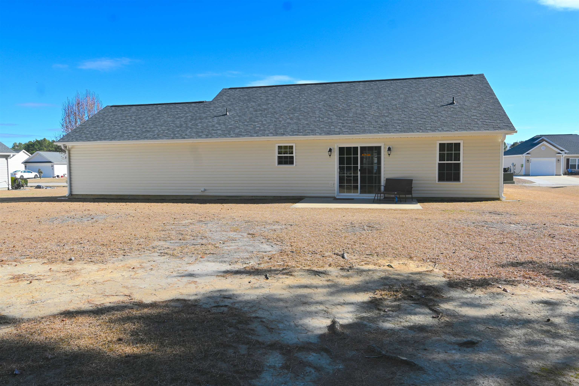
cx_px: 290
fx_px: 386
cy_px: 193
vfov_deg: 53.1
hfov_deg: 73.7
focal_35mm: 24
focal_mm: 16
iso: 100
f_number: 7.1
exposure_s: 1/320
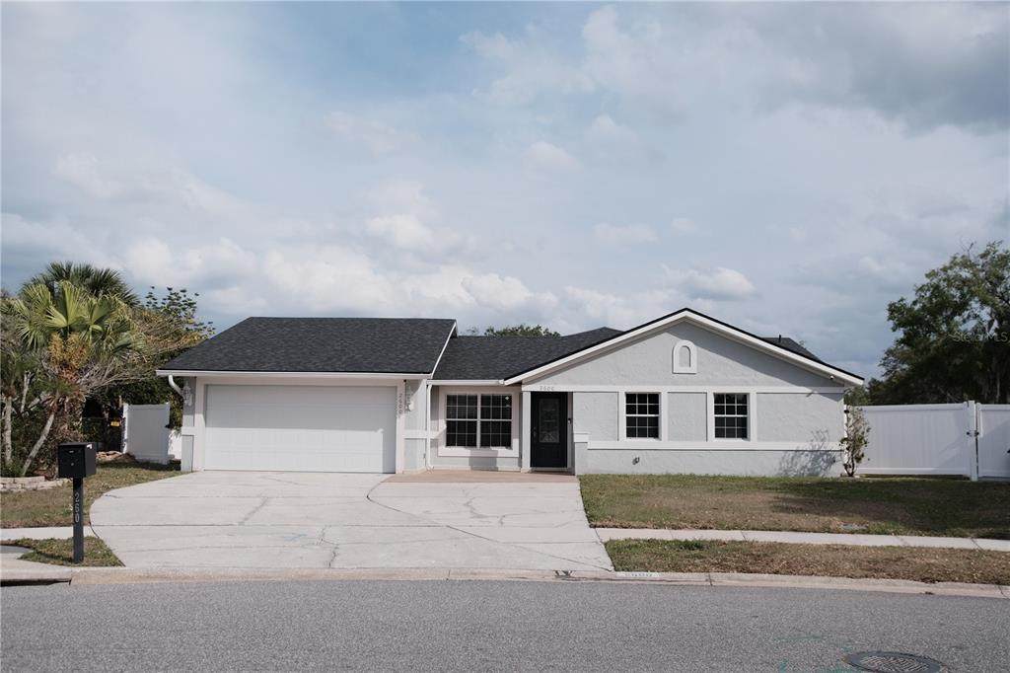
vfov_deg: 41.1
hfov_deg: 58.7
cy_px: 336
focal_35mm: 32
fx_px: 897
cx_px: 505
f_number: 2.8
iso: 160
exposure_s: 1/4000
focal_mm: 21
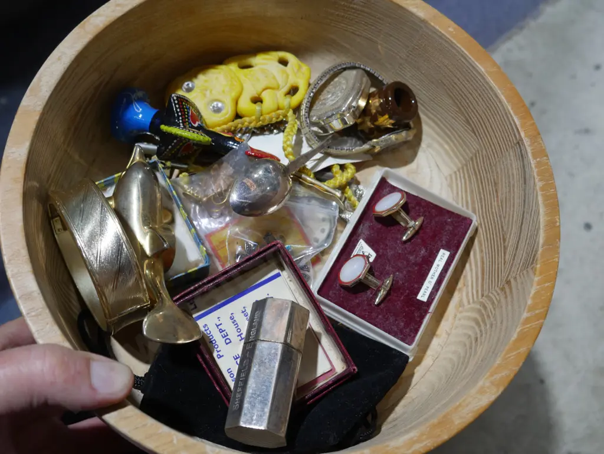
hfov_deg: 41.2
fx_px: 803
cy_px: 227
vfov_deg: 31.5
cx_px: 302
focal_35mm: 46
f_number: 5.1
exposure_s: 1/60
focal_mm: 23
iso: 400
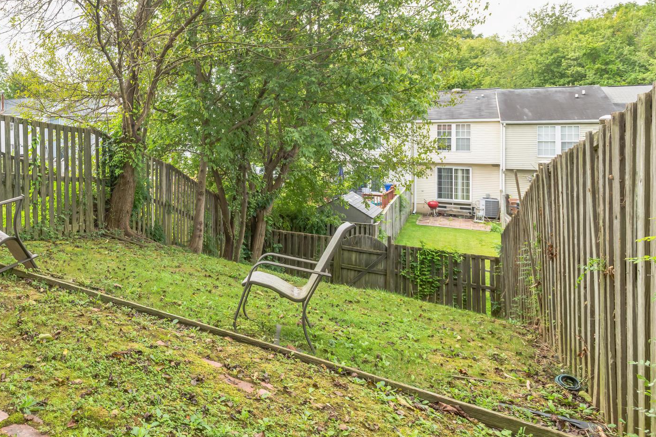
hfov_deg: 67.6
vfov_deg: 50.8
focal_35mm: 25
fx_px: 455
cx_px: 176
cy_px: 167
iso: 400
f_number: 8
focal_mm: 17
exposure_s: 1/160
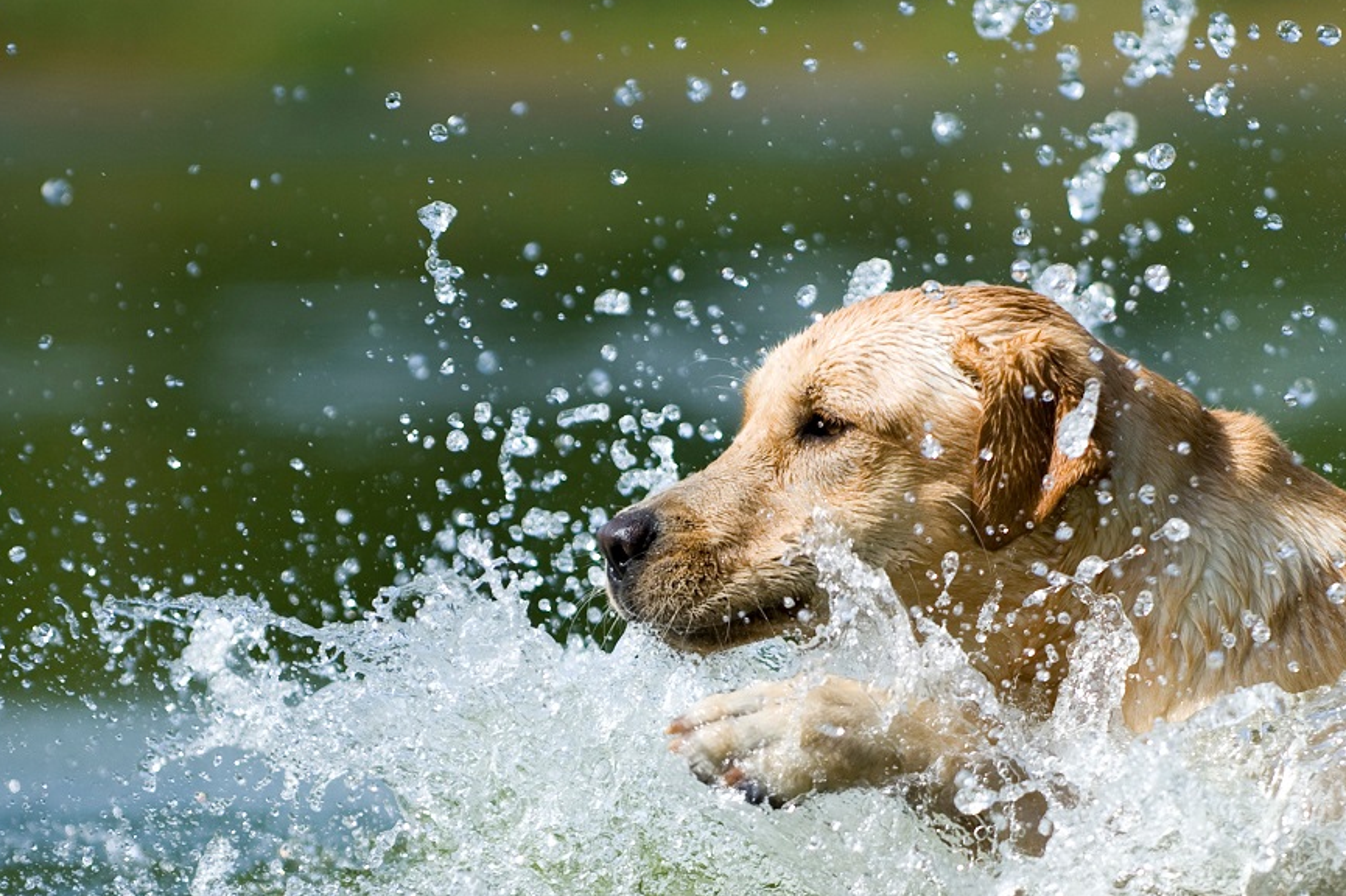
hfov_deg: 5.8
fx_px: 13267
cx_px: 982
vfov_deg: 3.9
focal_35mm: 355
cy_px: 744
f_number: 3.2
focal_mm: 160
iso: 200
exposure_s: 1/2500
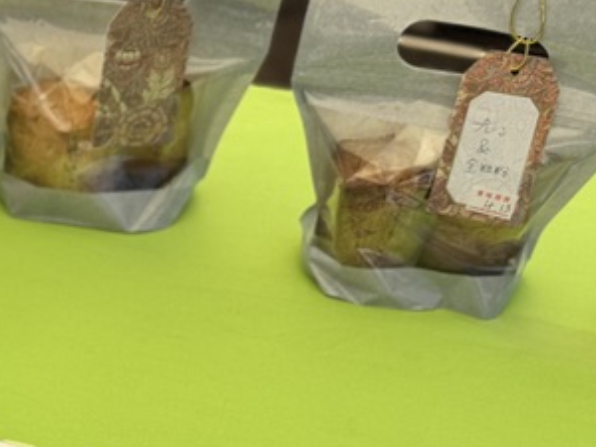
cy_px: 473
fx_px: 1412
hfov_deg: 21.3
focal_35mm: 82
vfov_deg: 17.5
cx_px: -203
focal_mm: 6.76
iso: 80
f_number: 1.78
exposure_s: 1/2710
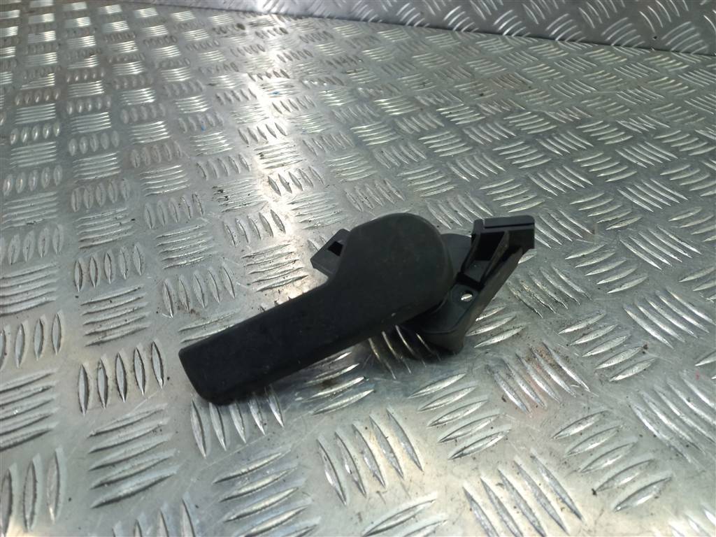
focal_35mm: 25
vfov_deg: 54.9
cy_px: 268
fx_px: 517
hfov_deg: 69.4
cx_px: 358
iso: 64
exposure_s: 1/50
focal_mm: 4.6
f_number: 1.8
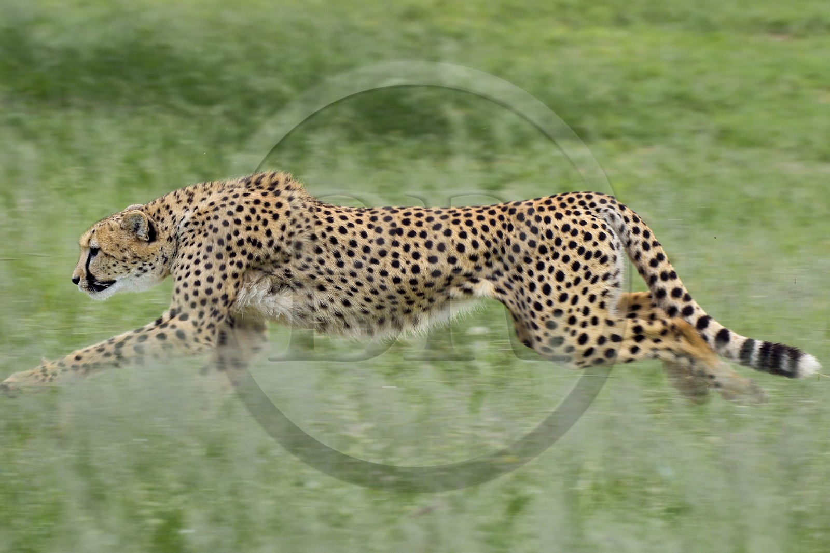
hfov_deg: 10.3
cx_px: 415
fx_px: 4610
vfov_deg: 6.9
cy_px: 276
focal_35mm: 200
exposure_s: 1/400
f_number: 8
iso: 400
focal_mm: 200
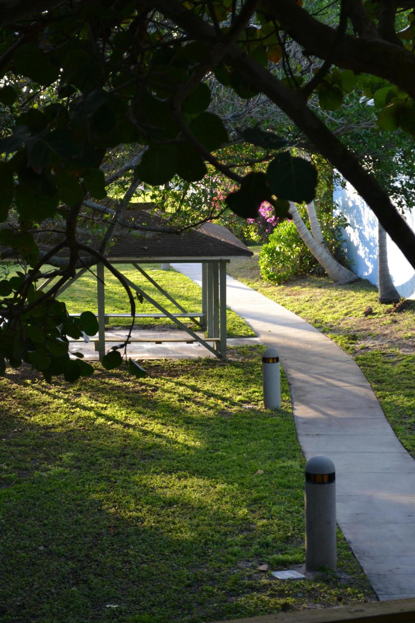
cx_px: 208
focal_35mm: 82
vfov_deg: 24.6
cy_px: 312
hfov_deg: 16.5
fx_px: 1427
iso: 360
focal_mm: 55
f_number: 5.6
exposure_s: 1/125
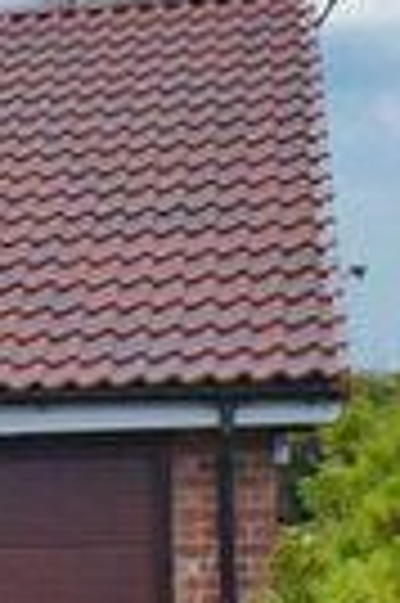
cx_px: -1115
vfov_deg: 11.3
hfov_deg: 6.4
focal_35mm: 181
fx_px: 3018
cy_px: 596
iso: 800
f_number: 3.8
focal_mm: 23
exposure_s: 1/200
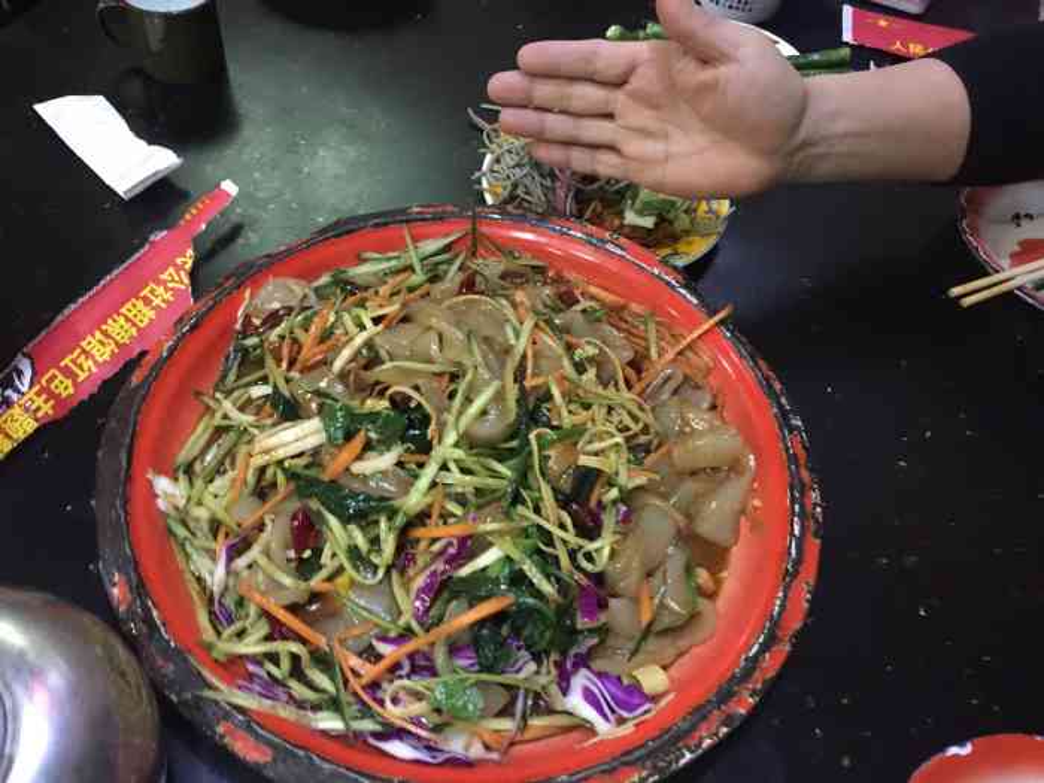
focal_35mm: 29
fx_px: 875
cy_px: 392
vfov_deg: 48.2
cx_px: 522
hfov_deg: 61.7
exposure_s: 1/8
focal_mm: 4.15
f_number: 2.2
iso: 200
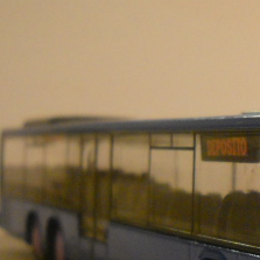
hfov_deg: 16.4
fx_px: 884
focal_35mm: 104
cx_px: 254
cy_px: 204
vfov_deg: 16.6
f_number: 3.1
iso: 400
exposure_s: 1/10
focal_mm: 6.72
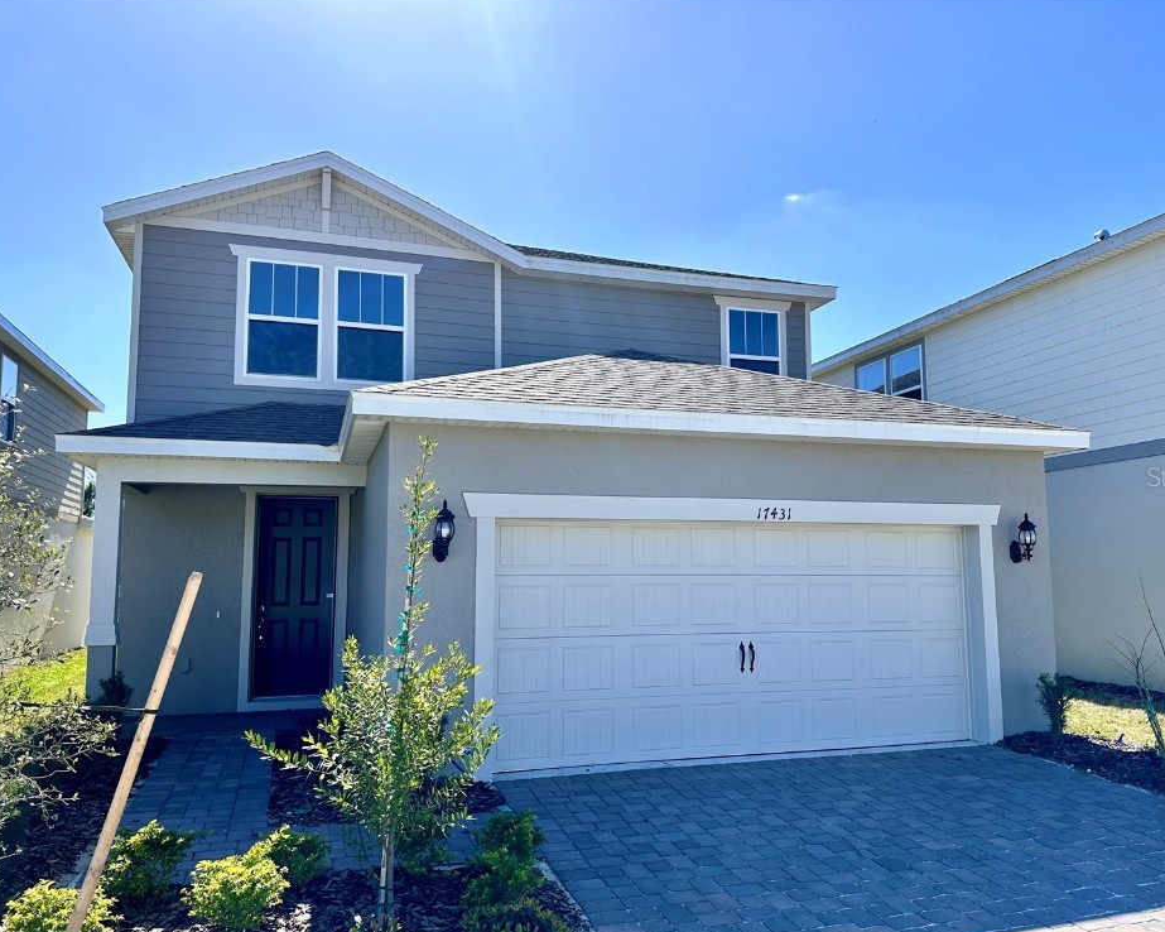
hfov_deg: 66.0
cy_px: 476
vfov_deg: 54.9
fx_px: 896
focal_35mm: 26
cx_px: 620
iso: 80
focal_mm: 6.86
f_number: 1.78
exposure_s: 1/4184
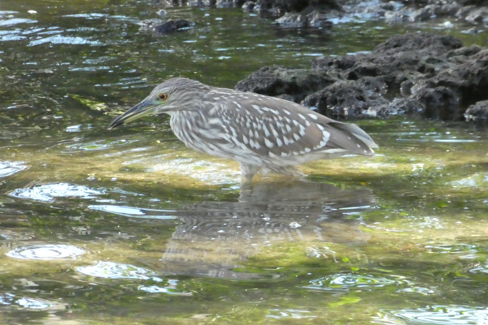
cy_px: 176
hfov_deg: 2.7
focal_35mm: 750
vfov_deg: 1.8
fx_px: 10166
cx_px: 244
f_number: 6.4
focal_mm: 129
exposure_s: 1/500
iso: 2500
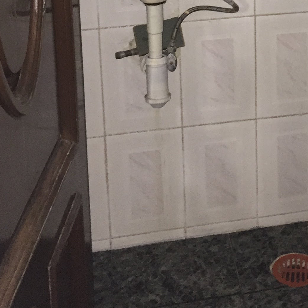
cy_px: -82
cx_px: 309
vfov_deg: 20.0
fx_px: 805
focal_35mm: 80
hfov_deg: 20.9
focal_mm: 4.15
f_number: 2.2
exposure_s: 1/16
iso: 160
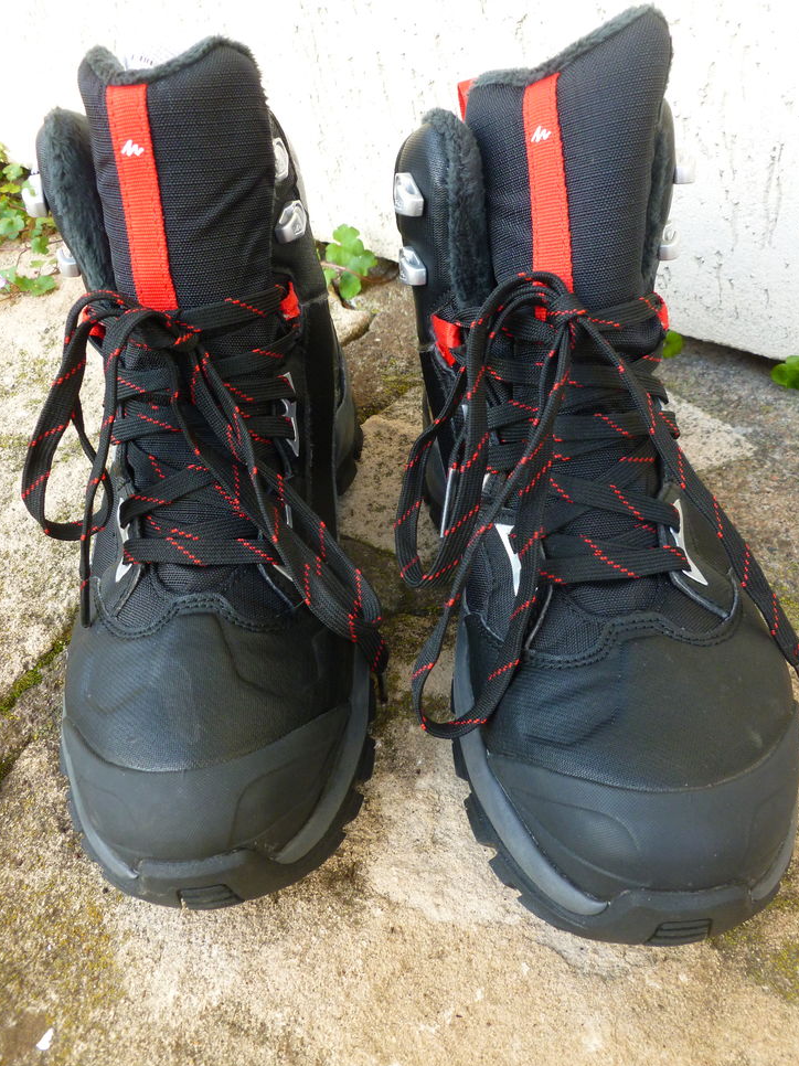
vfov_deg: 61.7
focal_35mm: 29
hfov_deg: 48.2
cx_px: 406
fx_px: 893
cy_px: 516
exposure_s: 1/60
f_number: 3.3
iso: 160
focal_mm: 5
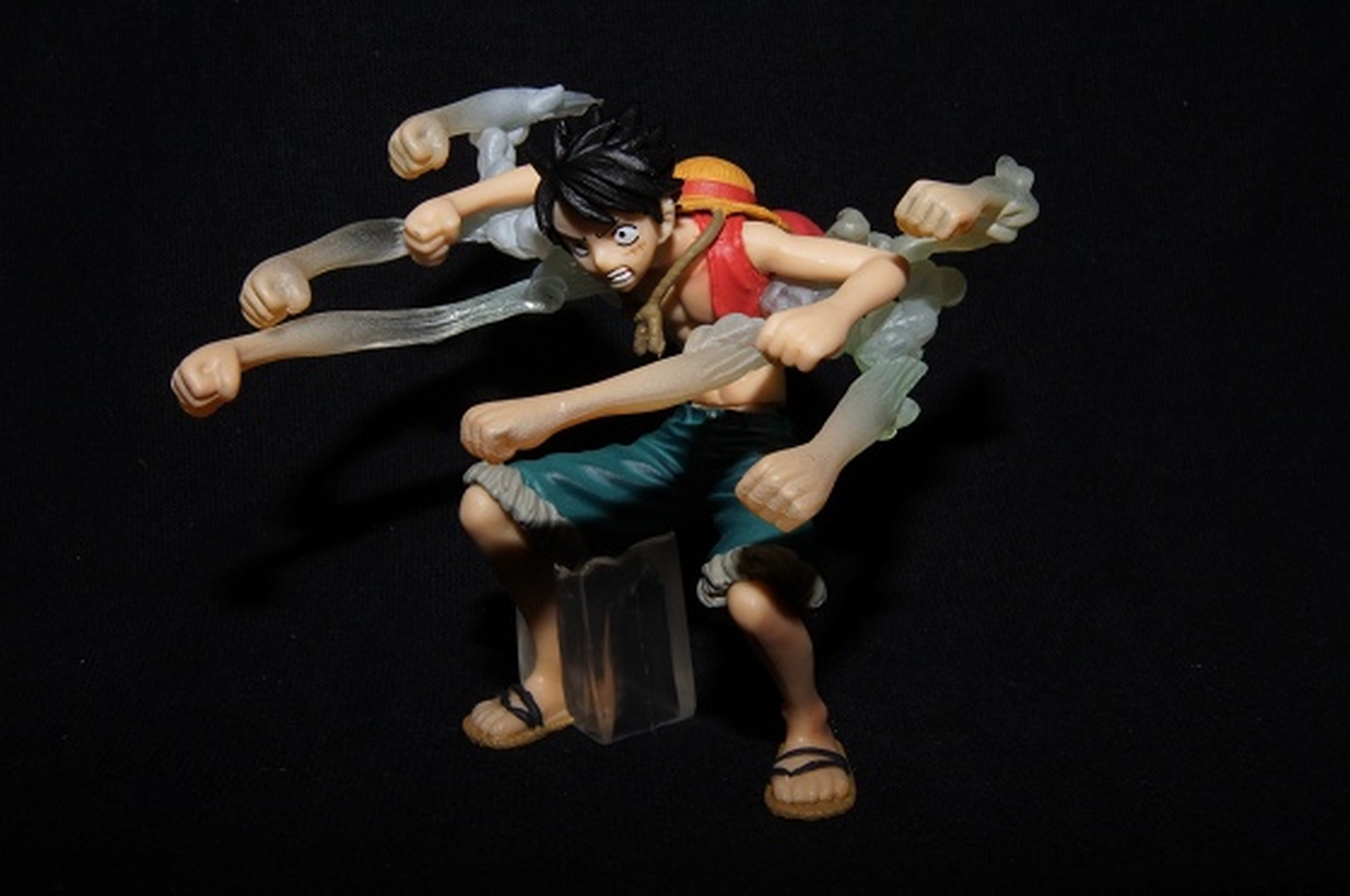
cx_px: 675
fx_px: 1573
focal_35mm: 42
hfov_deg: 46.4
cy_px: 448
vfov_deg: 31.8
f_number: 22
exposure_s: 1/60
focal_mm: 28
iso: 200
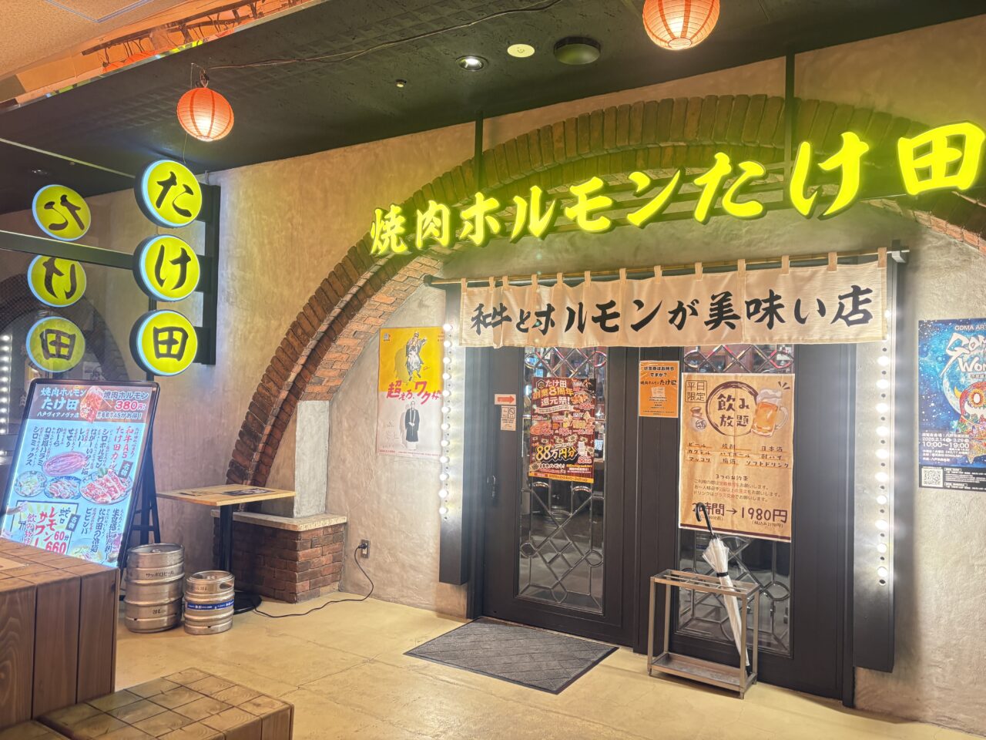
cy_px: 370
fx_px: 741
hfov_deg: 67.3
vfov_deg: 53.1
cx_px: 493
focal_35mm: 26
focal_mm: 5.96
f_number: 1.6
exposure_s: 1/50
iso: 200
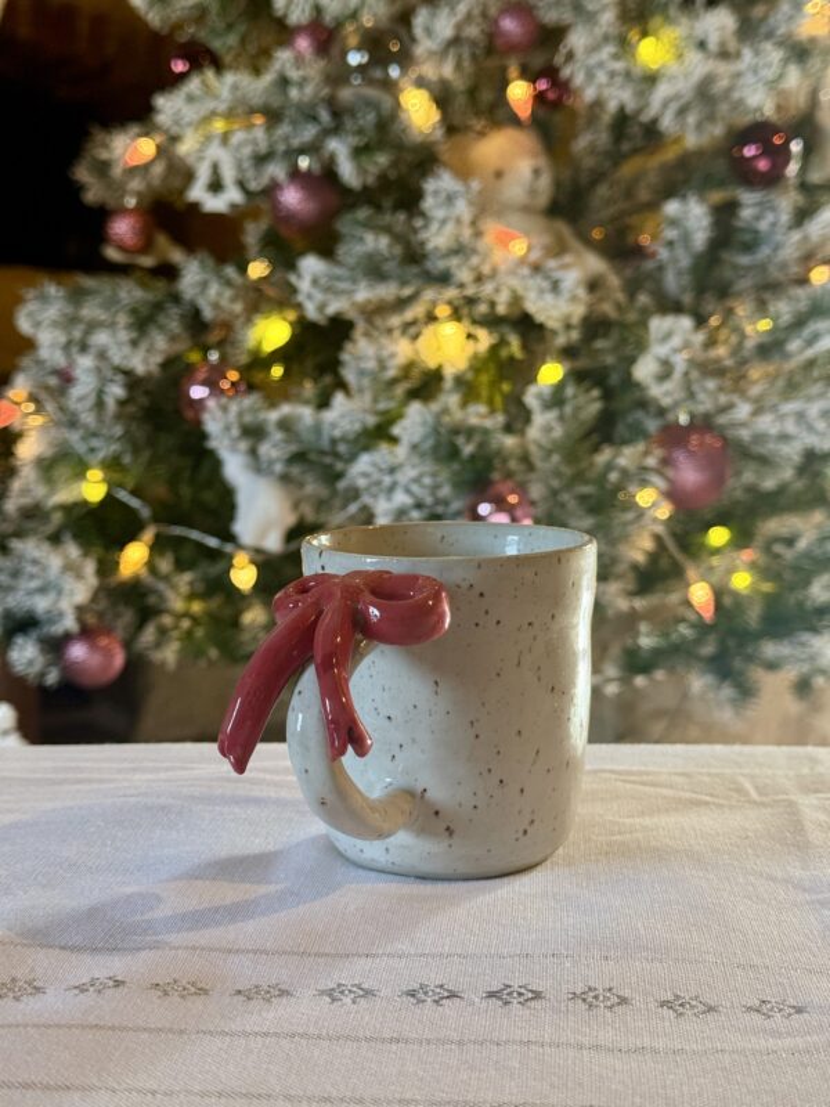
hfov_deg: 30.3
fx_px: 1535
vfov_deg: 39.7
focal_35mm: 48
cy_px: 554
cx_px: 415
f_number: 1.78
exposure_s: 1/50
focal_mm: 6.76
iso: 250
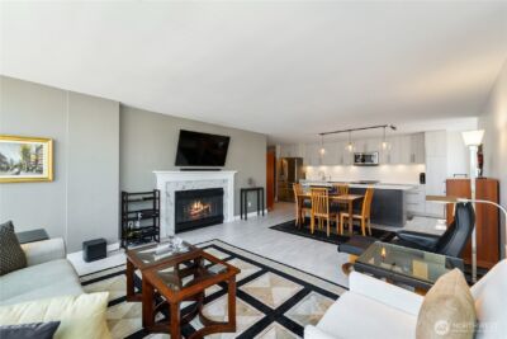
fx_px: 197
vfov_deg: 81.3
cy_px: 170
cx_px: 254
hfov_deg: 104.2
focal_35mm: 14
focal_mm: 14
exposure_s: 1/13
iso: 200
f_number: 8
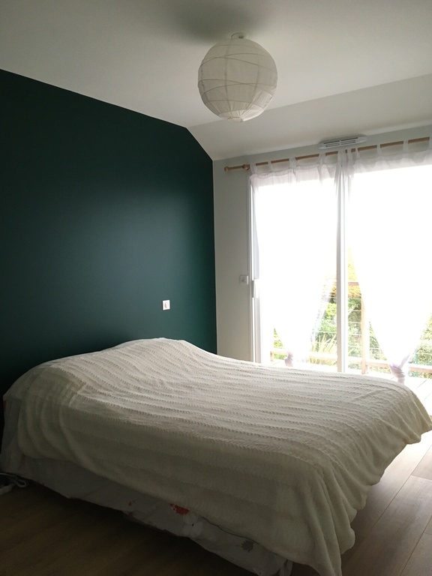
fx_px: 483
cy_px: 288
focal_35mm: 29
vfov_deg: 61.7
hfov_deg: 48.2
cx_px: 216
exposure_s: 1/33
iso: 160
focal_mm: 4.15
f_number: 2.2
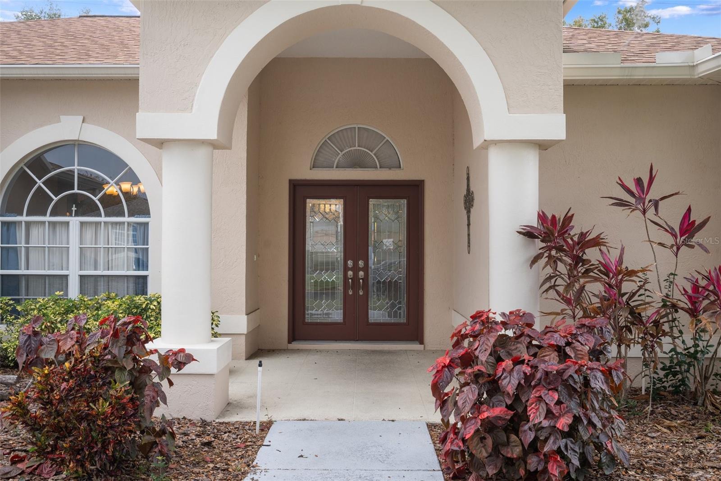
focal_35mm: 35
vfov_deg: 37.8
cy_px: 240
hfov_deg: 54.4
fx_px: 701
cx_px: 360
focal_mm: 35
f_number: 8
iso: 320
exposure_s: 1/25
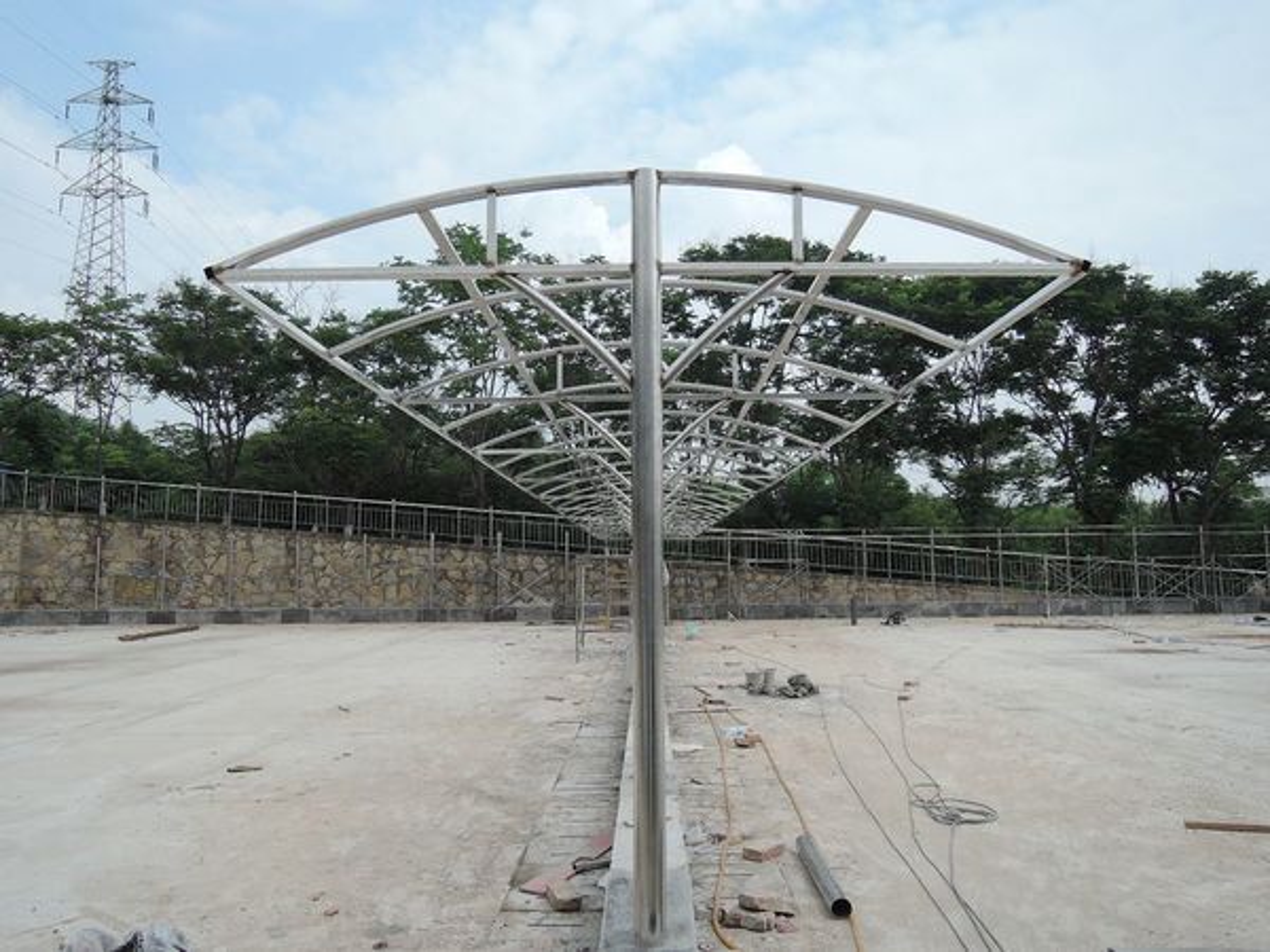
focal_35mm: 24
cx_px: 635
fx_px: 881
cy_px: 476
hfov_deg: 71.6
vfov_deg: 56.8
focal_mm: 5.1
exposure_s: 1/160
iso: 80
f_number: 2.8
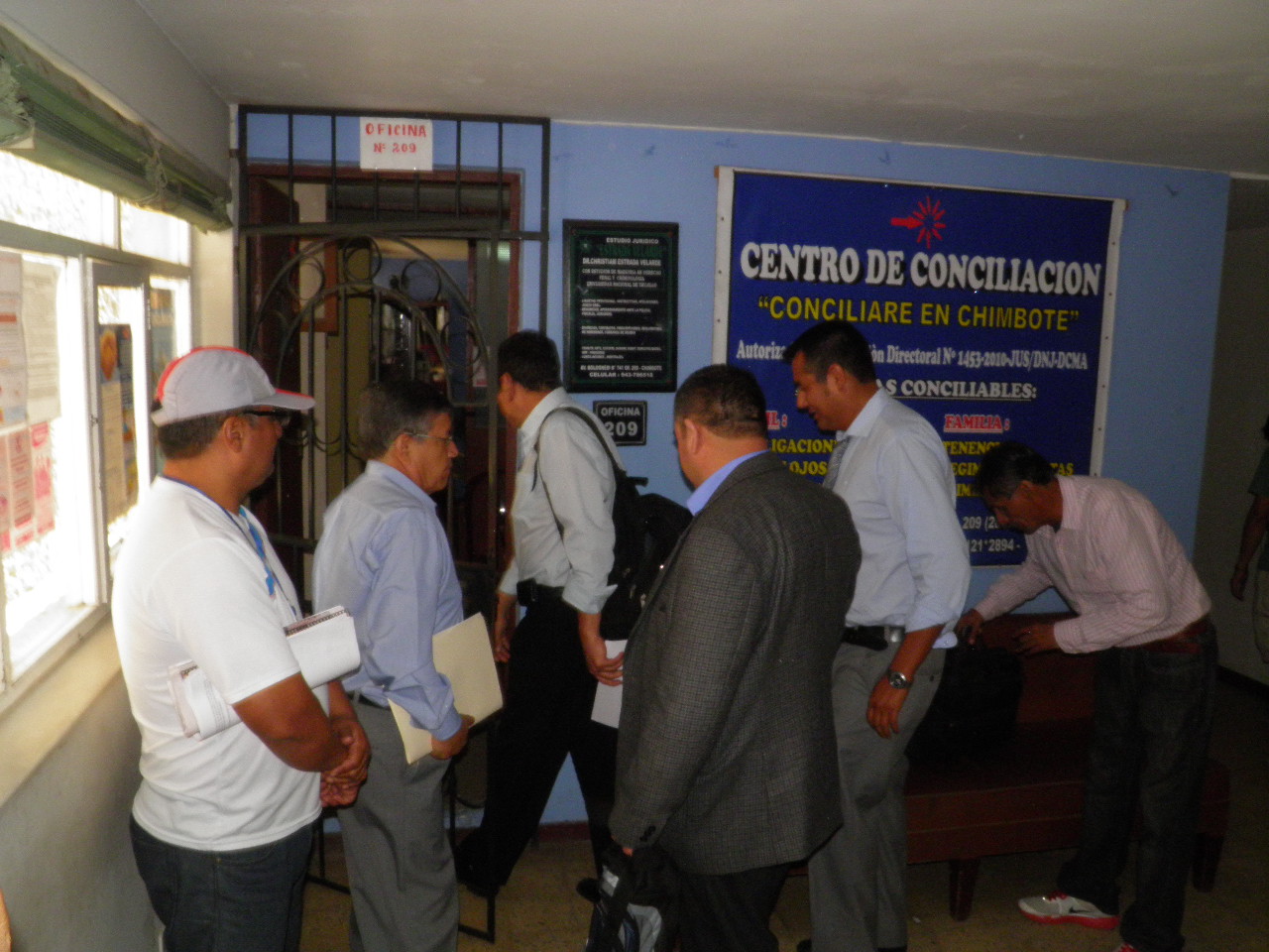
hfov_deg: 63.4
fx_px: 1026
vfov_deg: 49.7
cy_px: 476
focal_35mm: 28
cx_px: 634
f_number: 8
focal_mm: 4.9
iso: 250
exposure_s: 1/30
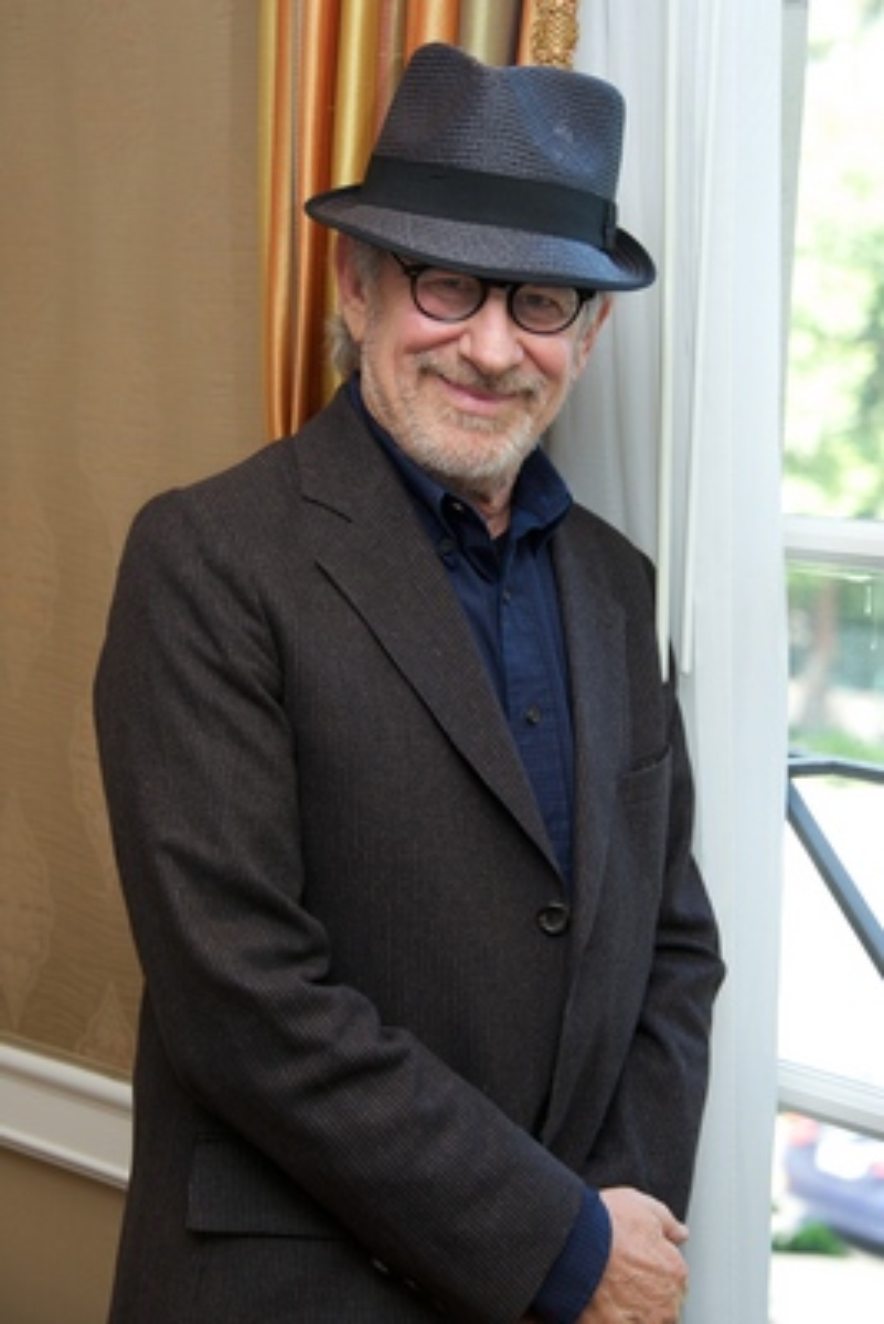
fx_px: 3128
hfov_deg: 16.1
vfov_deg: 23.9
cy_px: 662
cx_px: 442
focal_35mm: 85
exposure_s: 1/60
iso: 500
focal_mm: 85
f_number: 6.3
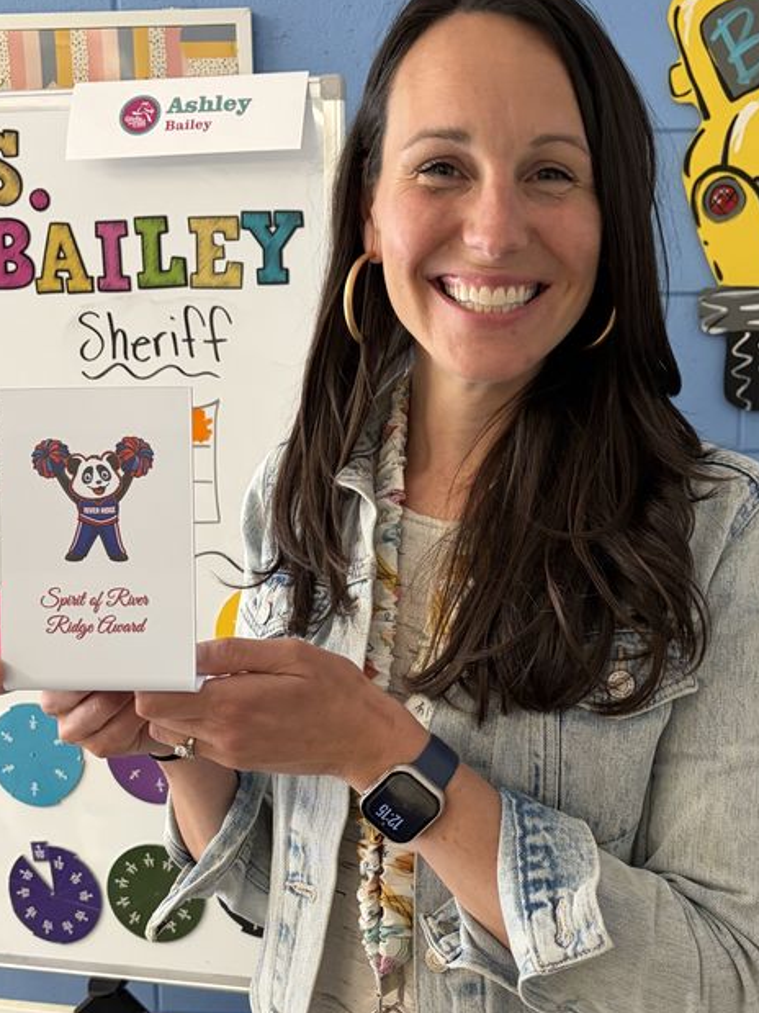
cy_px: 581
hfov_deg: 33.6
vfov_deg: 43.7
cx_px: 409
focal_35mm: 43
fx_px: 1258
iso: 250
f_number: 1.6
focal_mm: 5.96
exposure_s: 1/60
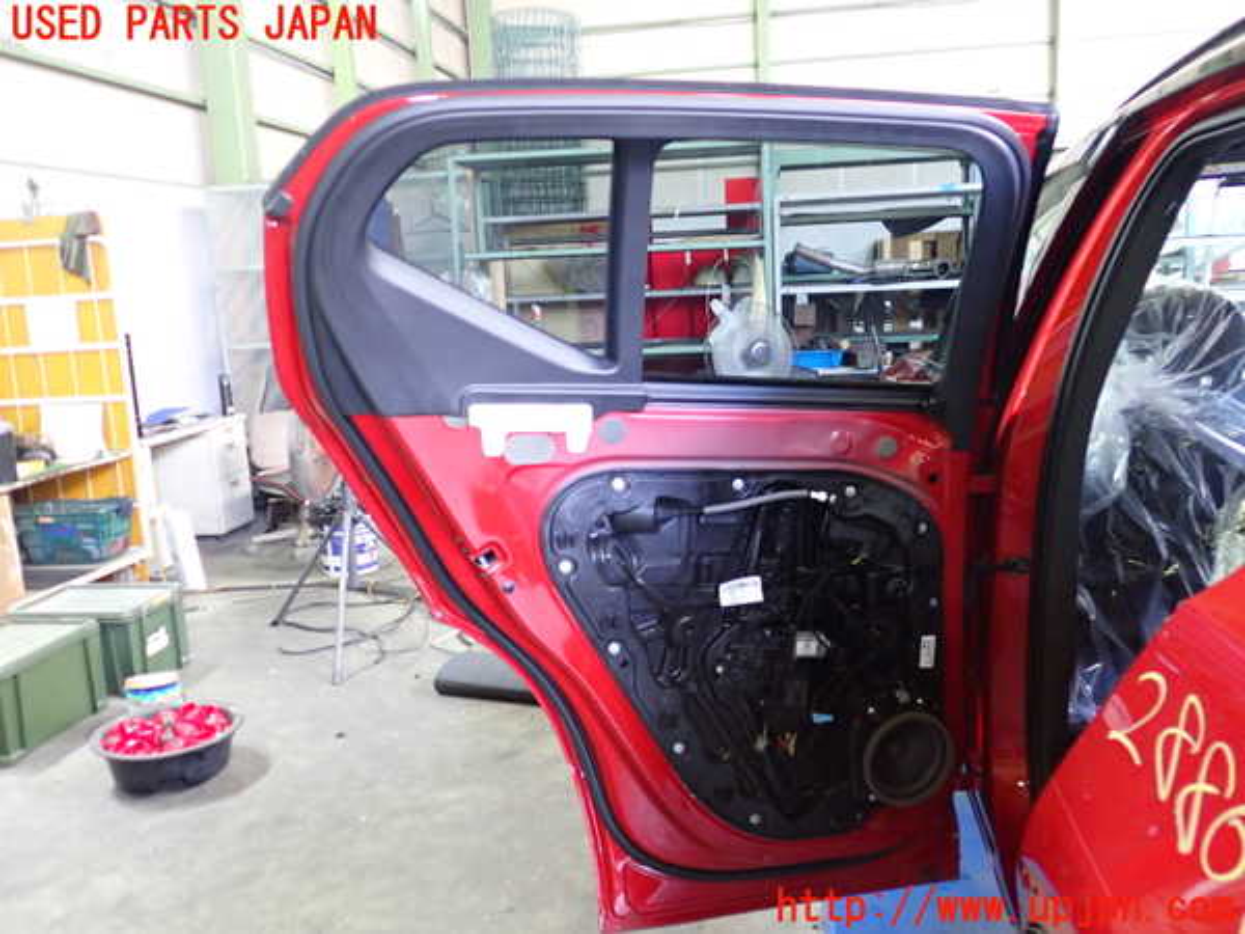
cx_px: 622
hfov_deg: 60.0
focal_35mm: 30
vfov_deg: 46.8
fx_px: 1079
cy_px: 467
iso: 640
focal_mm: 5.4
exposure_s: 1/30
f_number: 2.3
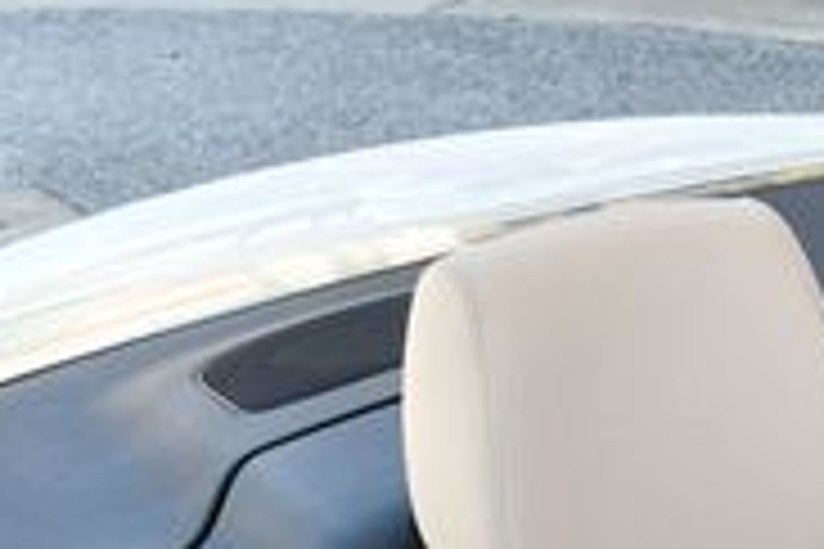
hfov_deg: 15.1
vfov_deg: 10.3
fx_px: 2884
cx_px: 1211
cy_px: 940
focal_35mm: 126
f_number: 5
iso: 400
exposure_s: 1/250
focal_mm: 18
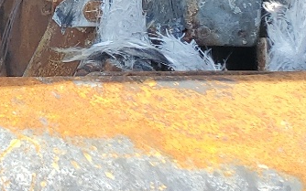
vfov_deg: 9.2
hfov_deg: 13.0
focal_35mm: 132
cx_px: -366
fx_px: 1101
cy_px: -228
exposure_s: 1/714
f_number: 1.5
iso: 50
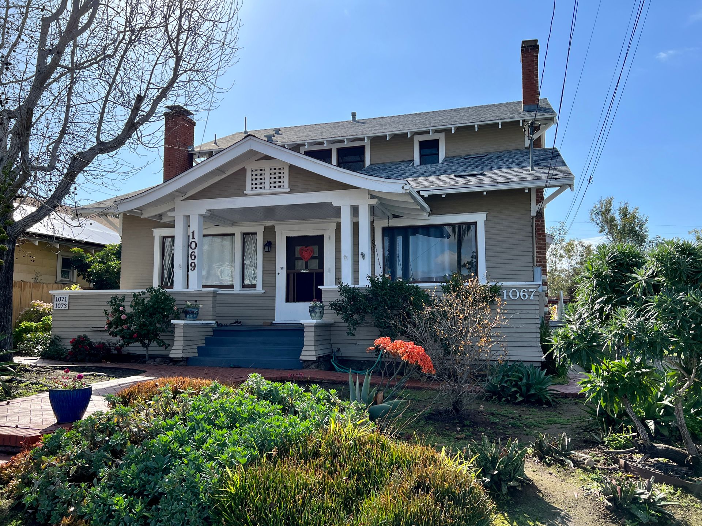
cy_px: 263
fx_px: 527
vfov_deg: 53.1
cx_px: 351
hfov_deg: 67.3
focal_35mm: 26
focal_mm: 5.7
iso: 50
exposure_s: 1/4115
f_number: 1.5
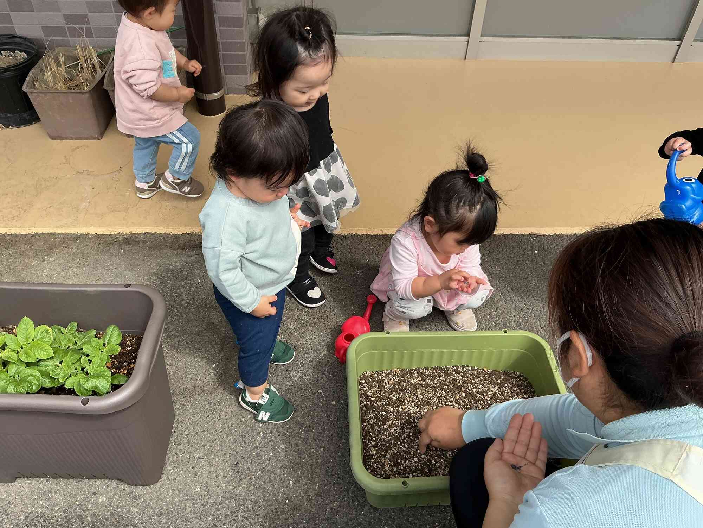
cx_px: 352
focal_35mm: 29
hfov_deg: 61.7
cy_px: 264
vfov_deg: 48.2
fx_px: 589
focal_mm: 3
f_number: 1.8
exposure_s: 1/816
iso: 25
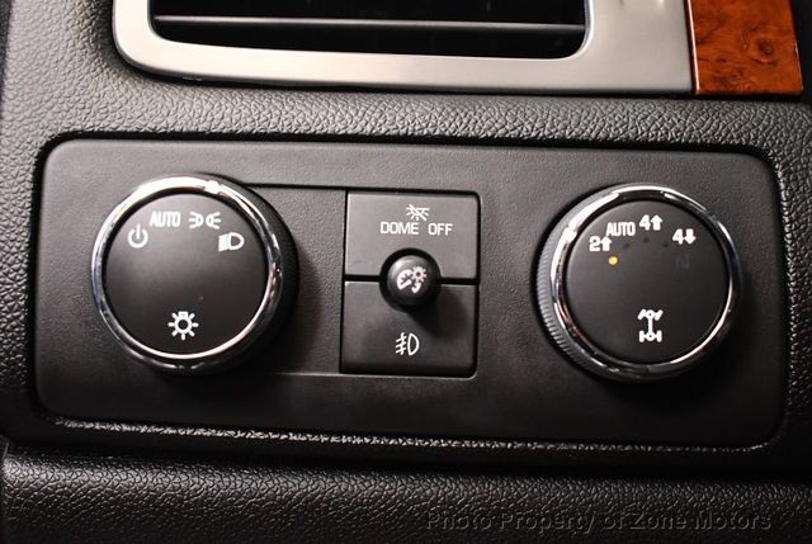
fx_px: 1175
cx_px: 406
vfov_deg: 26.1
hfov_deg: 38.1
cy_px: 272
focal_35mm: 52
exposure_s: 1/80
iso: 3200
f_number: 4
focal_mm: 26
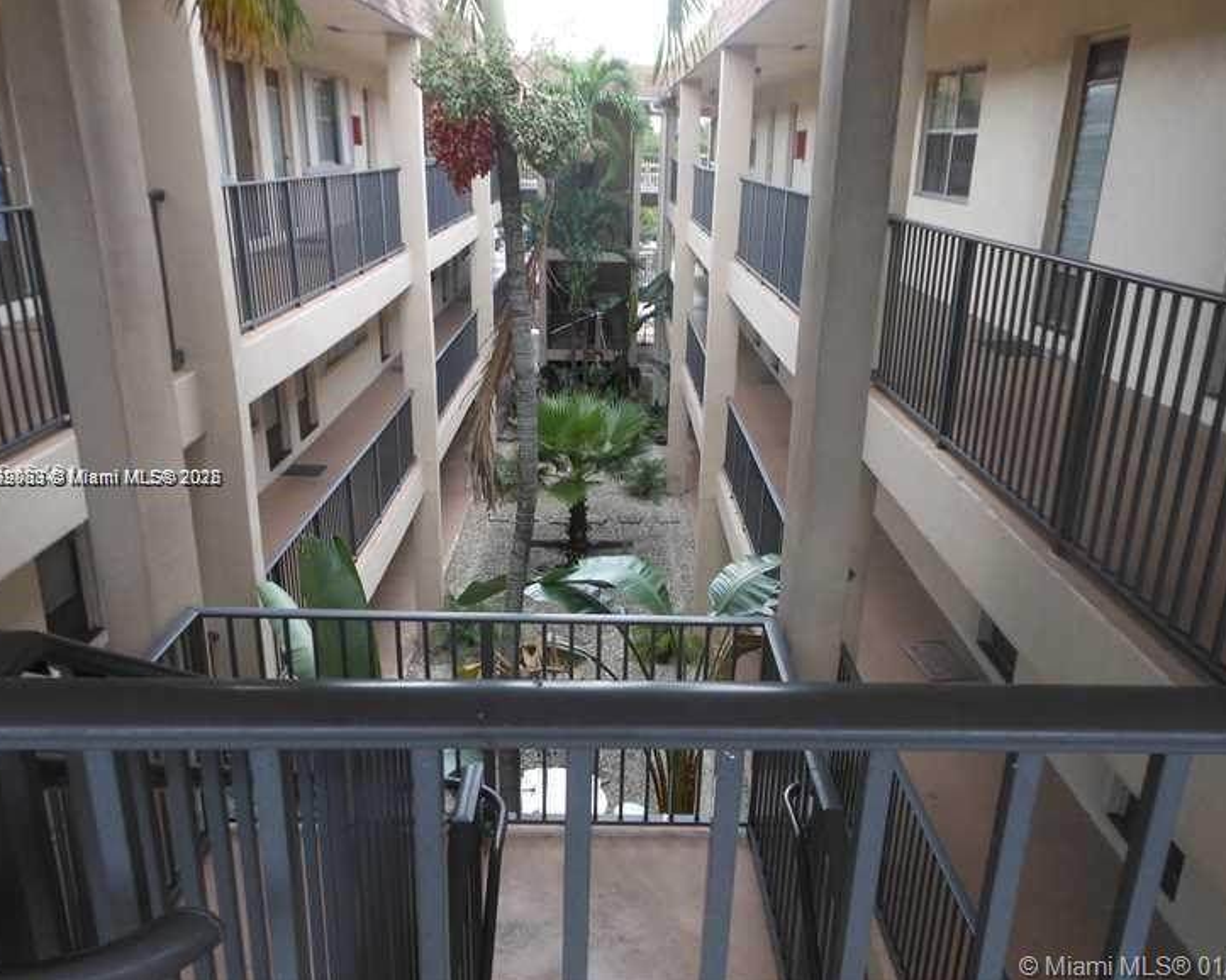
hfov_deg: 64.1
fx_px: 979
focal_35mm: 27
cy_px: 478
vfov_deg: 53.2
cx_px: 626
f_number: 3.2
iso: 80
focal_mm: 4.5
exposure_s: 1/40
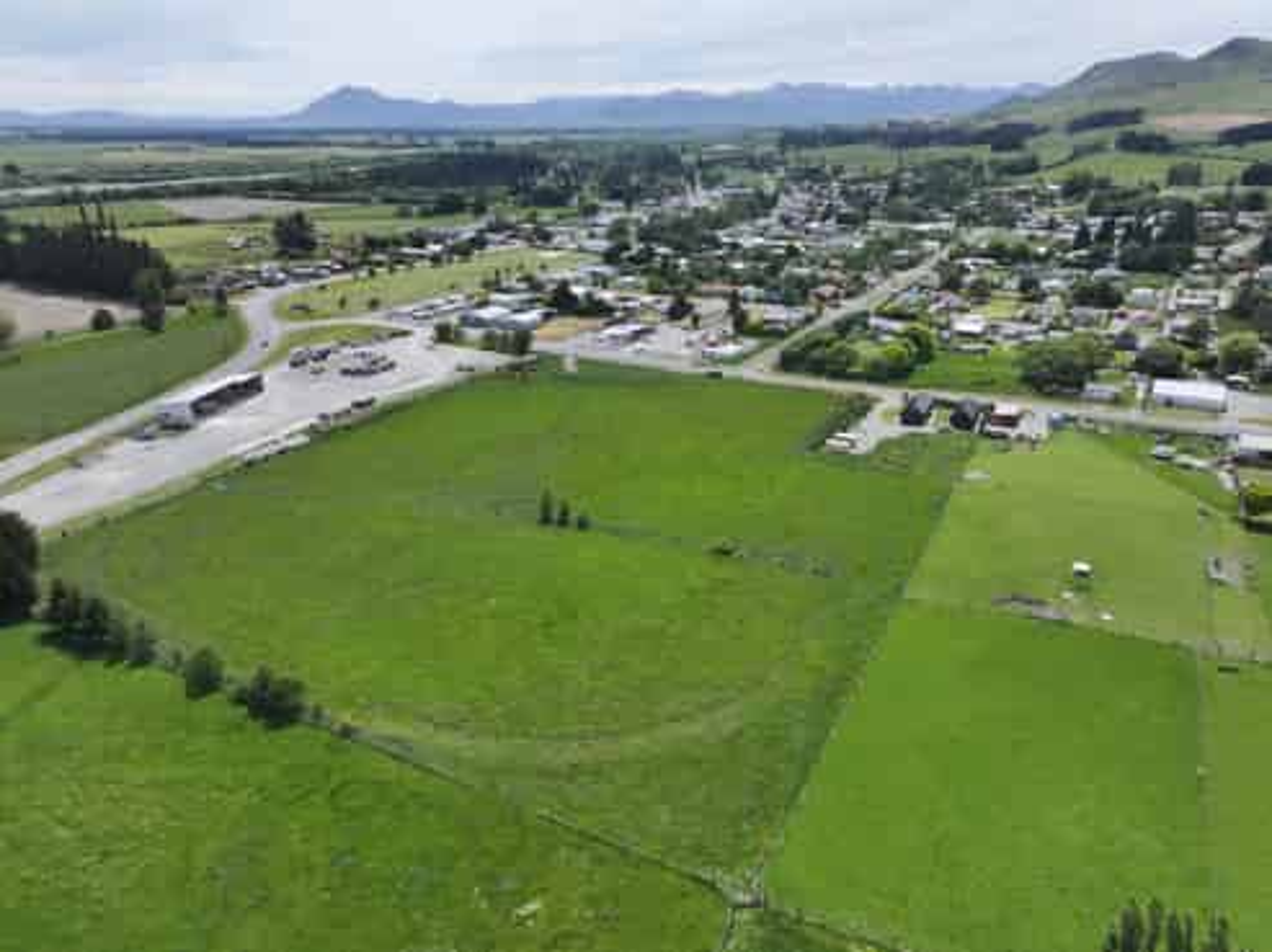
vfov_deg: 56.8
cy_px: 476
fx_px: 881
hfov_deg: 71.6
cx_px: 636
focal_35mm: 24
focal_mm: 12.29
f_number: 2.8
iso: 120
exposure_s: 1/2000
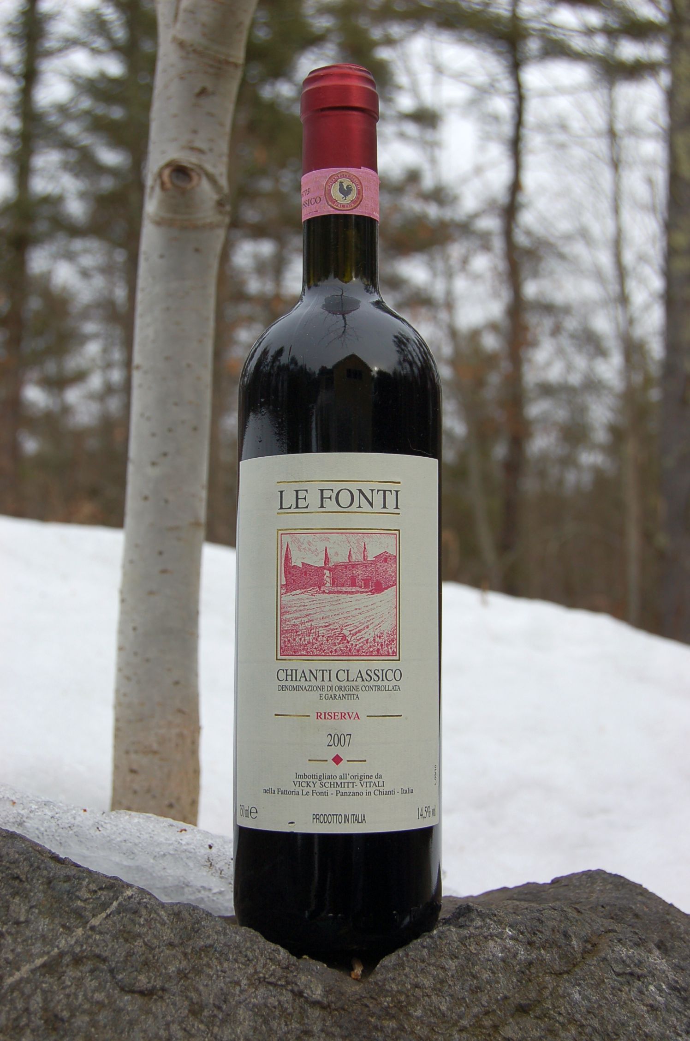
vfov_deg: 37.9
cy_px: 520
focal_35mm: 52
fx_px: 1515
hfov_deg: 25.7
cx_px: 345
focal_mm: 35
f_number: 7.1
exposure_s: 1/200
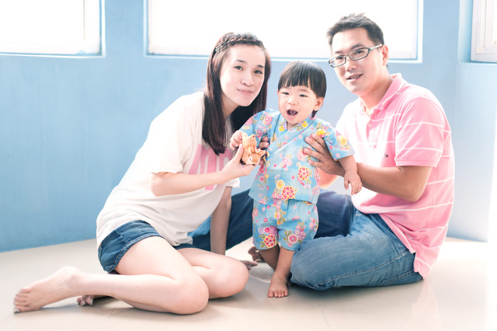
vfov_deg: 27.0
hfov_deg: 39.6
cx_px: 248
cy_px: 166
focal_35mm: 50
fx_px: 690
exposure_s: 1/200
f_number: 1.4
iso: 400
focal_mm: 50
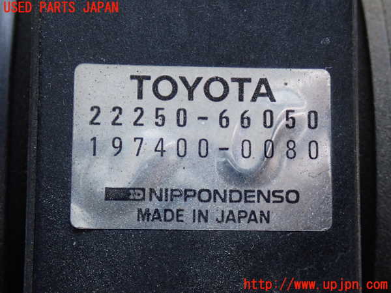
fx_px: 870
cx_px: 196
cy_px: 146
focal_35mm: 77
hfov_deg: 25.3
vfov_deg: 19.1
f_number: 4.1
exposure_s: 1/80
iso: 640
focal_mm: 13.65
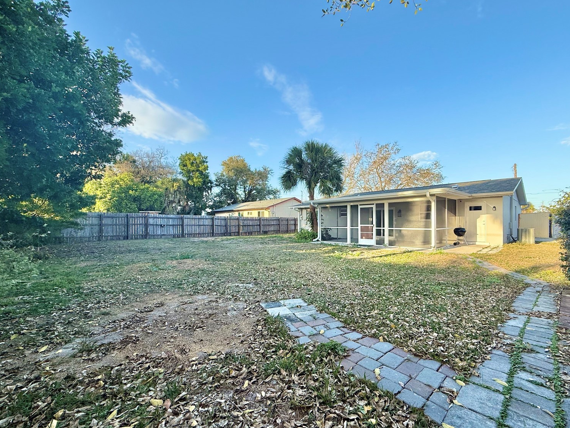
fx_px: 247
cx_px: 303
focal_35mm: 15
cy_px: 222
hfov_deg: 98.0
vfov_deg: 81.7
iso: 50
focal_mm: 2.22
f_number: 2.2
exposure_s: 1/506
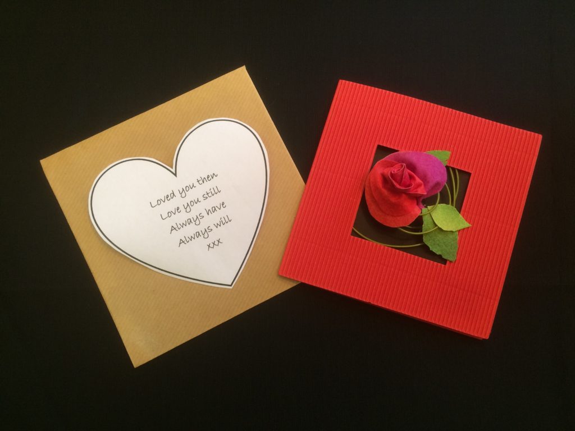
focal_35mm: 29
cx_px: 288
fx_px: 482
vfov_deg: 48.2
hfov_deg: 61.7
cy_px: 216
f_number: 2.2
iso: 64
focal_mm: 4.15
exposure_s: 1/33
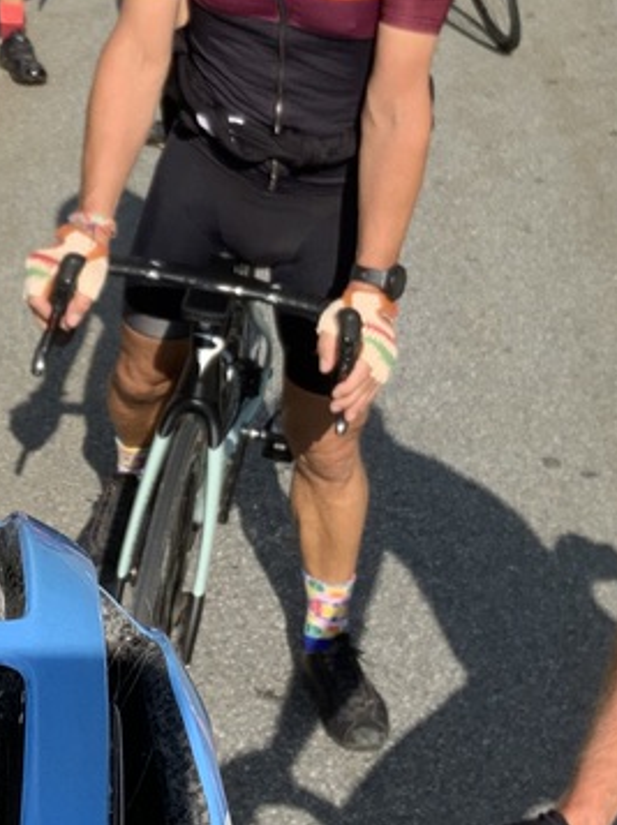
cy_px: 277
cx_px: 79
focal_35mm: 92
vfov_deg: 21.3
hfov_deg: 15.9
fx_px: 2190
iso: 16
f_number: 2.2
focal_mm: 2.87
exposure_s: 1/949
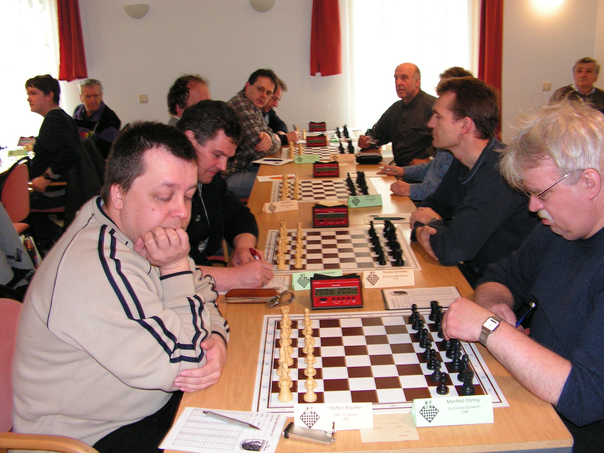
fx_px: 628
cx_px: 302
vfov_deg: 39.7
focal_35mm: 36
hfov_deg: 51.4
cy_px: 226
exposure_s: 1/40
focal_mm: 6
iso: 200
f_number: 3.2
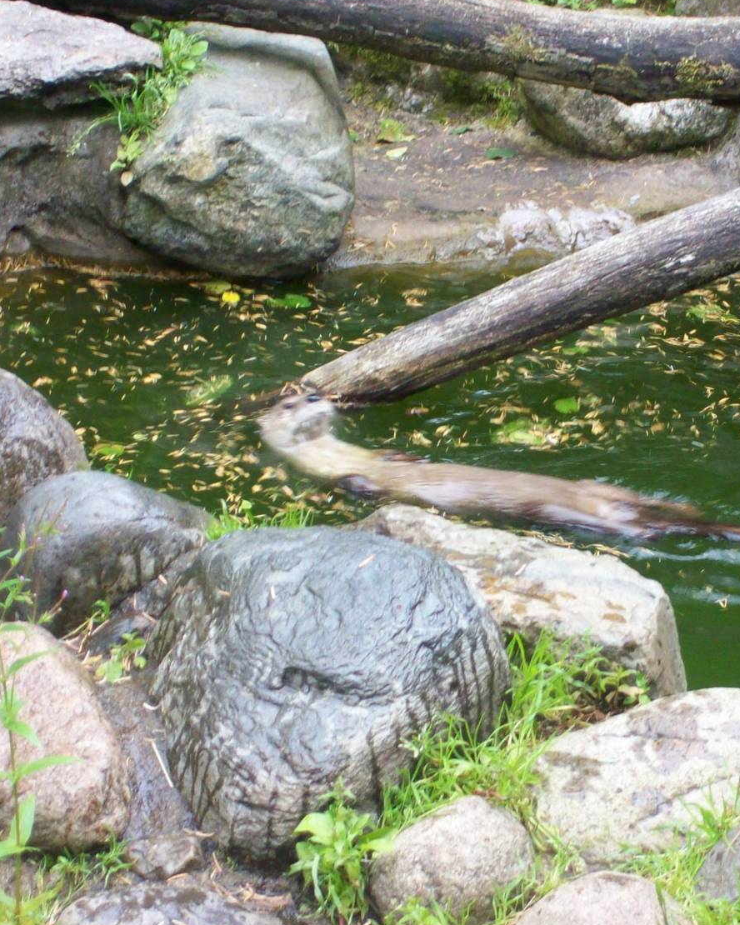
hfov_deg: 10.1
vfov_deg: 12.7
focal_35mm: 152
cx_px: 585
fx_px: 4161
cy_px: 454
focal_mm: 18
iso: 160
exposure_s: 1/35.8
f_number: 4.8
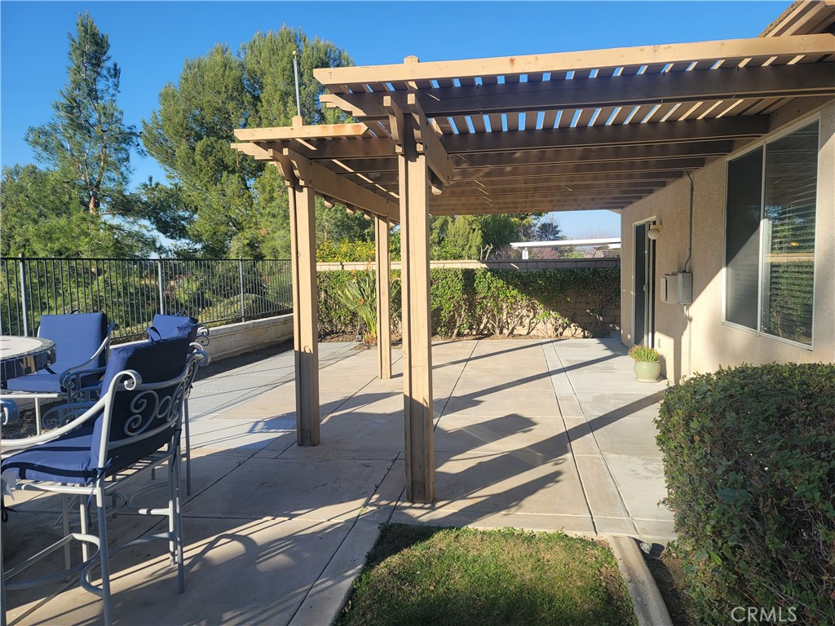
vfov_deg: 54.9
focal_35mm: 25
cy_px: 313
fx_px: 603
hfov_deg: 69.4
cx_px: 418
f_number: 1.8
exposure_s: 1/562
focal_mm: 7
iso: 20
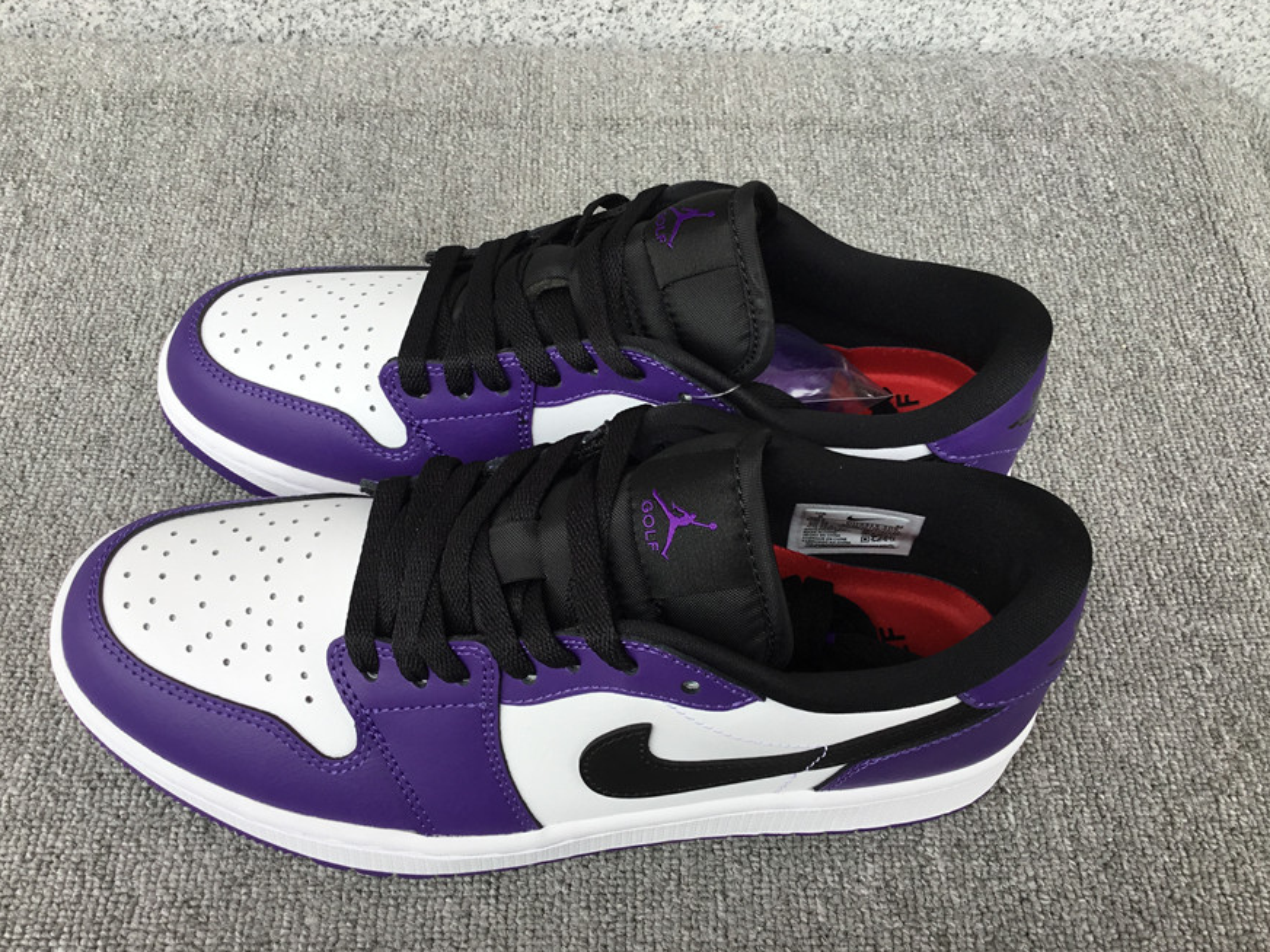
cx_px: 628
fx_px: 1174
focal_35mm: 32
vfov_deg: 44.2
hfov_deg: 56.8
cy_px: 471
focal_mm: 3.3
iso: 25
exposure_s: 1/123
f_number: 2.4
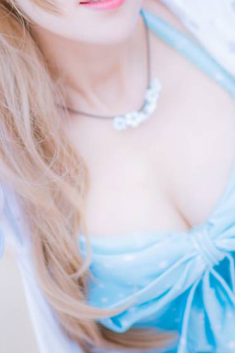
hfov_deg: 6.4
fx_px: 2117
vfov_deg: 9.5
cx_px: 149
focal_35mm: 216
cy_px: 66
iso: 160
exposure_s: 1/160
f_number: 1.4
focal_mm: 85
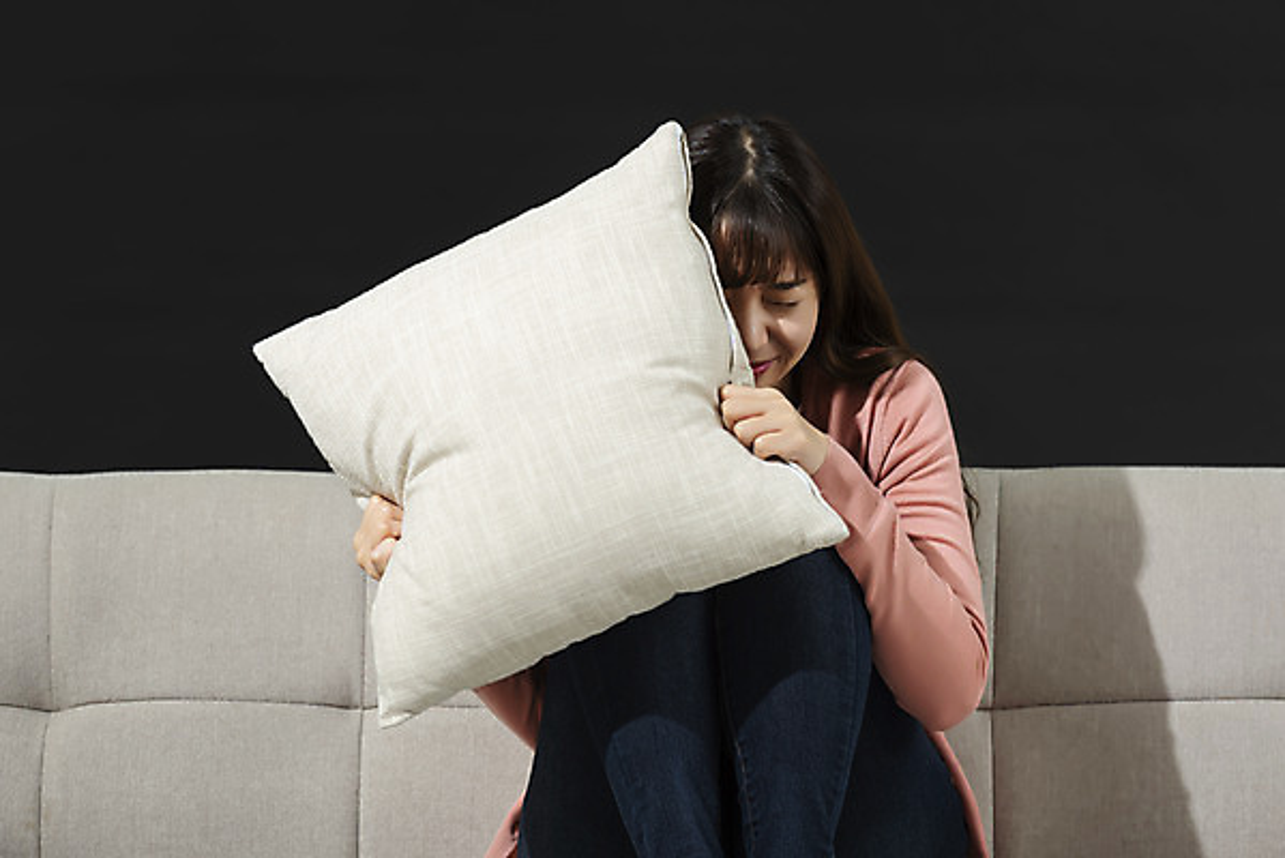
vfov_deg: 7.4
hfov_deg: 11.1
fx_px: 6606
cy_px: 429
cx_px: 642
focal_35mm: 185
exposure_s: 1/125
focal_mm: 185
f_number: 4
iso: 100
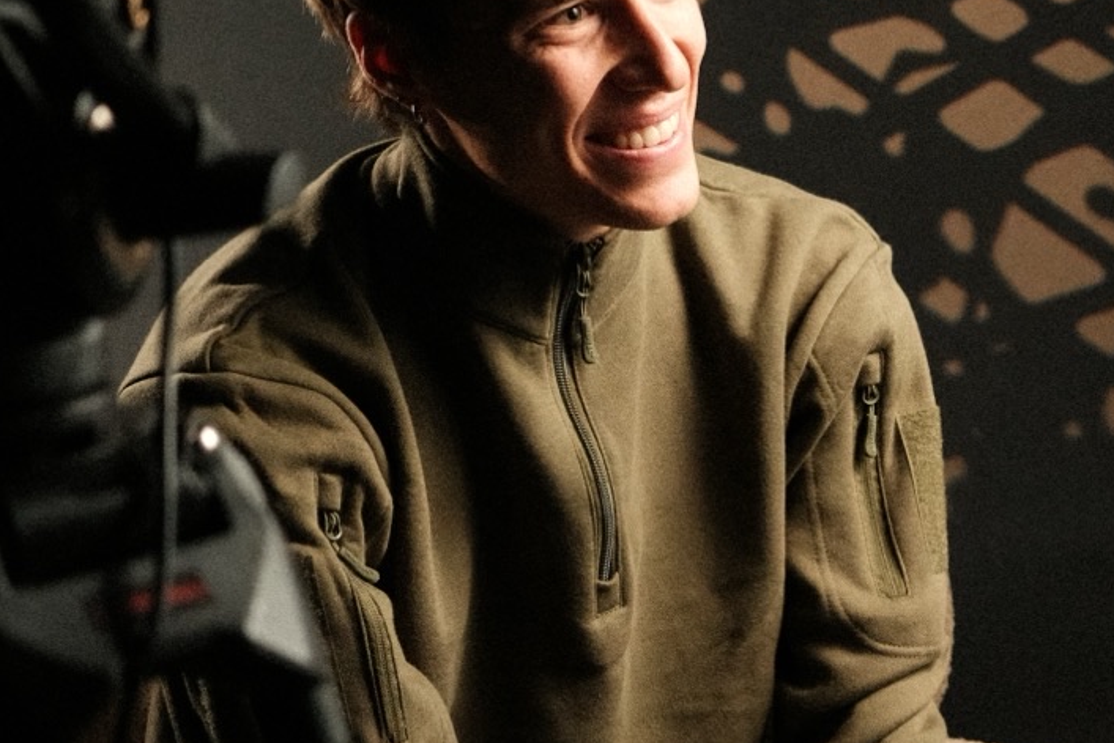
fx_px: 2941
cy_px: 386
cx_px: 1144
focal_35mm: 95
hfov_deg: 20.7
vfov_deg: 14.4
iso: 4000
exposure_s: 1/125
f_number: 2.8
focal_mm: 23
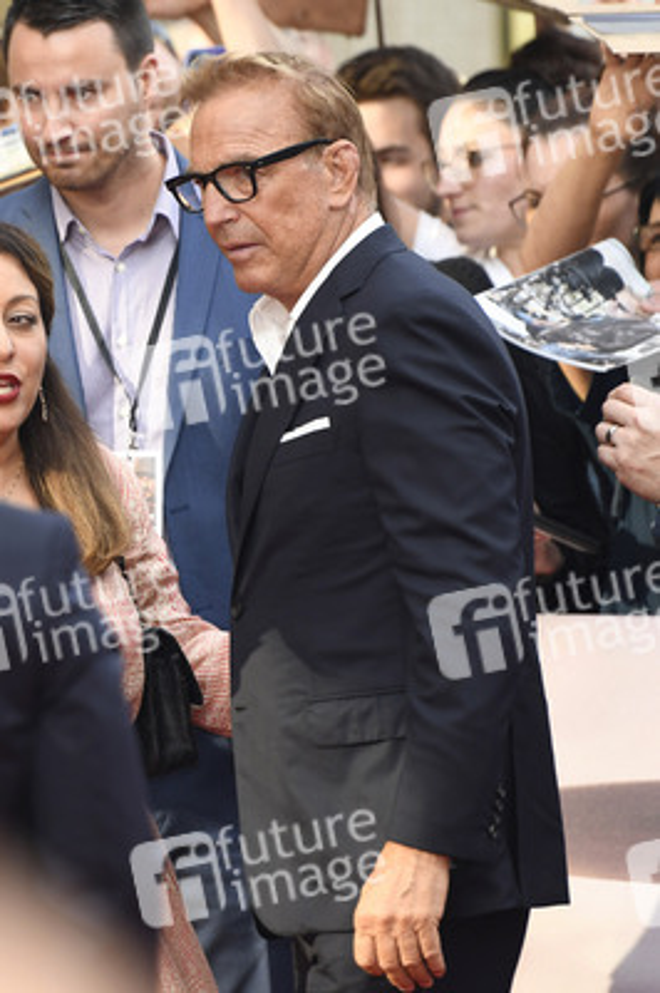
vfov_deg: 10.3
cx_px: 330
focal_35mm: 200
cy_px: 496
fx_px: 5509
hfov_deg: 6.9
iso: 640
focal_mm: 200
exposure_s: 1/1250
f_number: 2.8
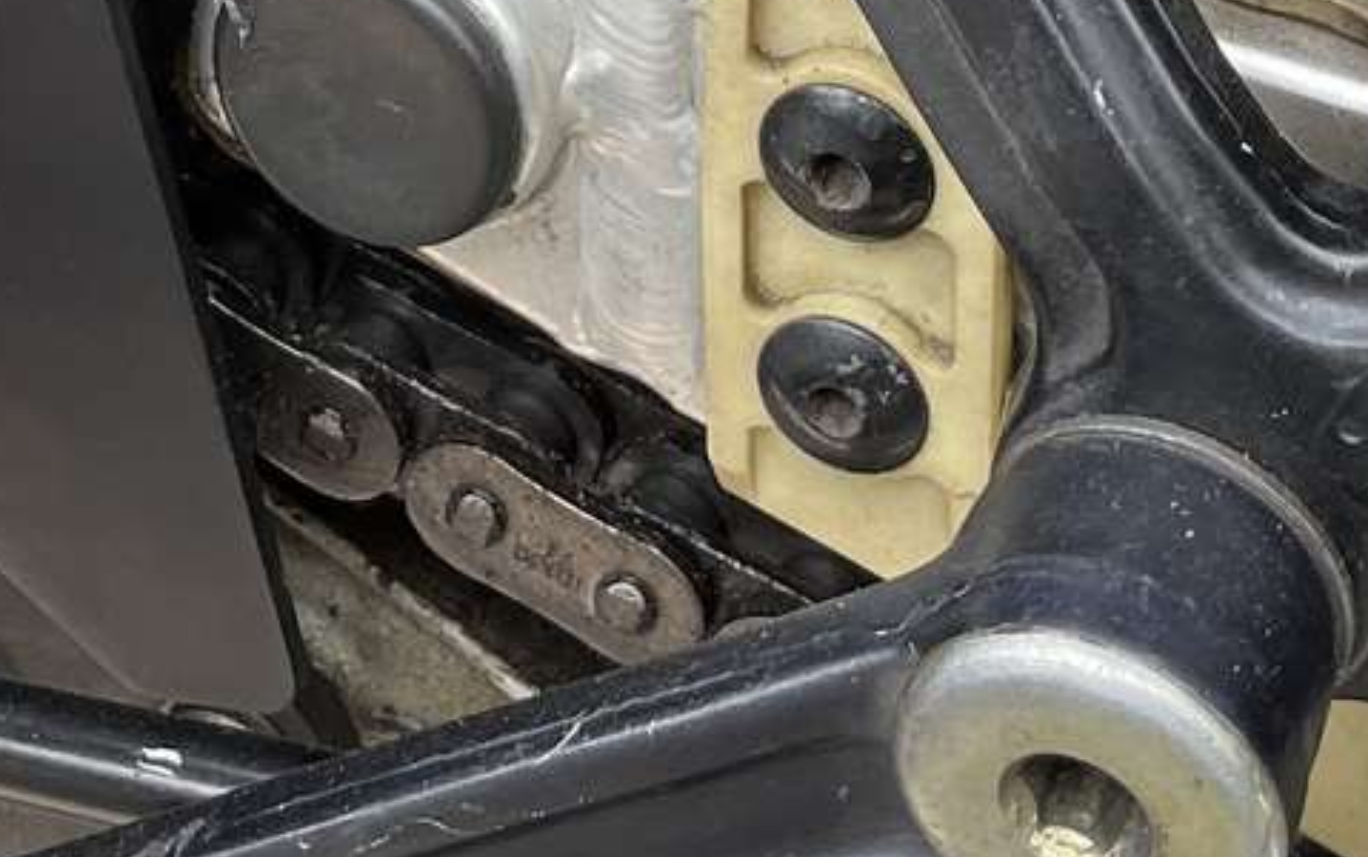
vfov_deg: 10.3
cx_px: 51
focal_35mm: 115
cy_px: -1008
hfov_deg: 17.7
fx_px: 4290
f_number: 1.6
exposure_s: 1/121
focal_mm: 4.2
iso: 64
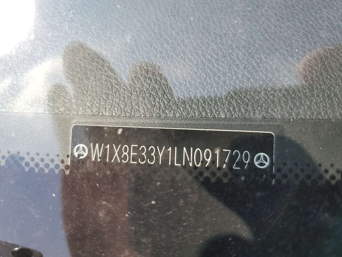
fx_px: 257
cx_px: 171
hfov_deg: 67.3
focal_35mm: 26
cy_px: 128
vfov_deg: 53.1
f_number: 1.5
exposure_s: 1/1250
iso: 50
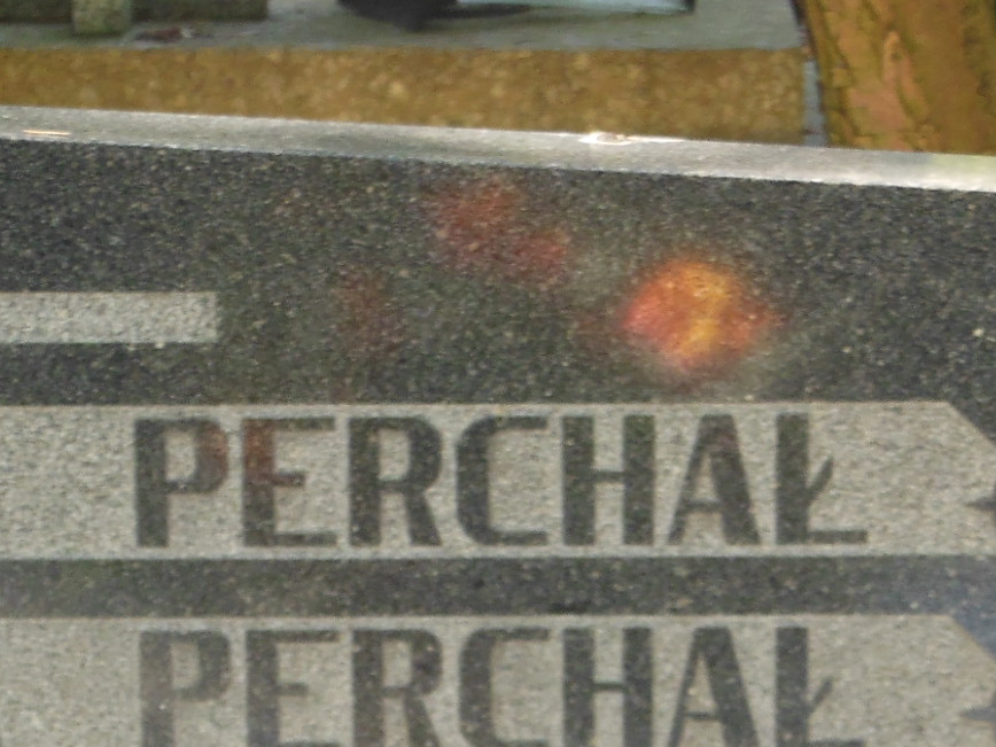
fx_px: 5726
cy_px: 678
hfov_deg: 9.9
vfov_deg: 7.4
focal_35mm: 199
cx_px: 633
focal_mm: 13.6
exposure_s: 1/60
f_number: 4.4
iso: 200
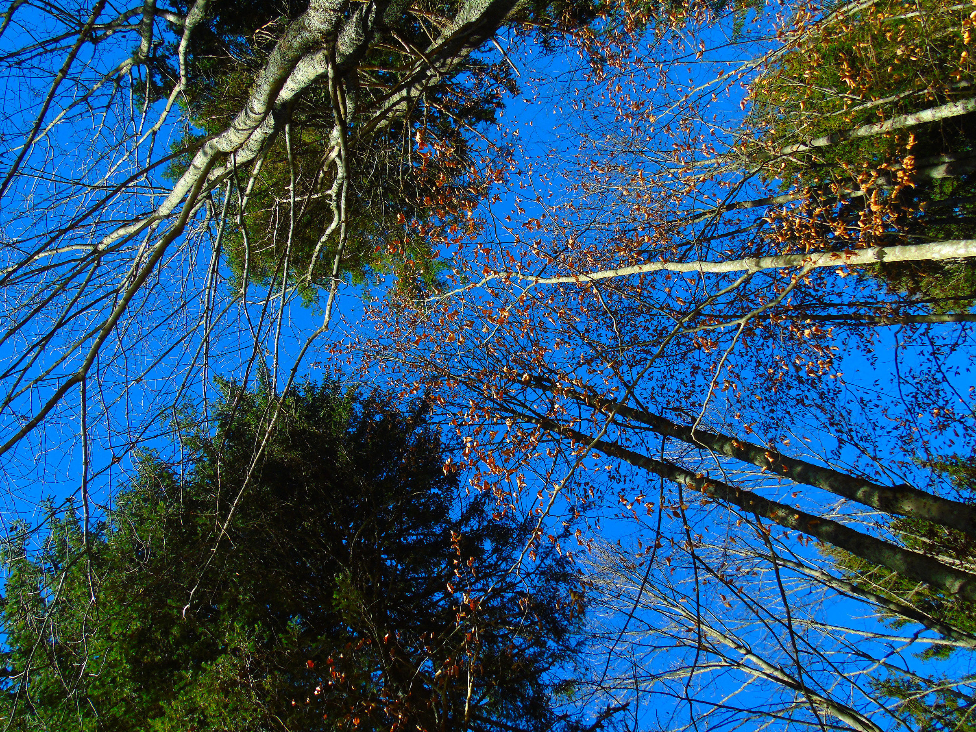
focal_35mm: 29
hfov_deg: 61.7
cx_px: 488
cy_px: 366
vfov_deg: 48.2
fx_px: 818
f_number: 3.6
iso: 80
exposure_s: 1/400
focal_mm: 5.2
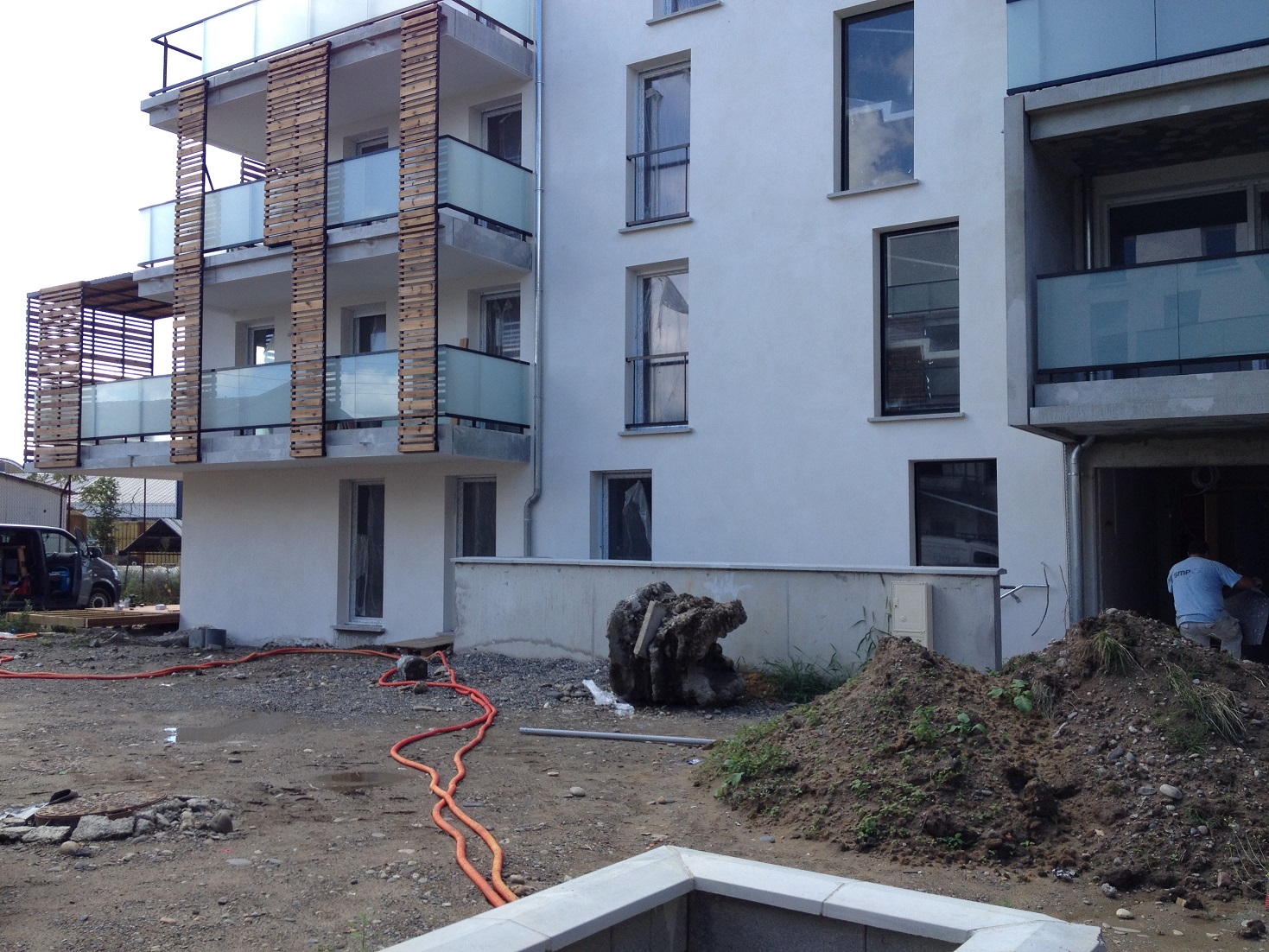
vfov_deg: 40.7
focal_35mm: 35
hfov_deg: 52.6
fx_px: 1283
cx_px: 634
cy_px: 476
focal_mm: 4.28
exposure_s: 1/421
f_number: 2.4
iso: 50
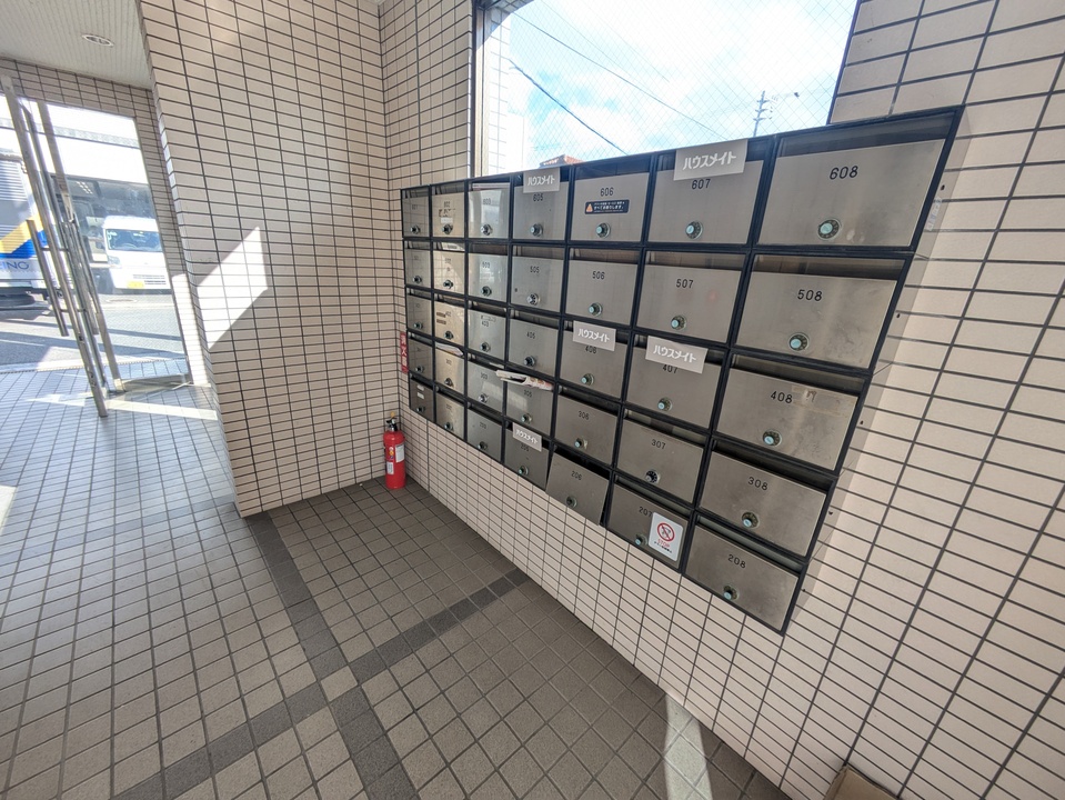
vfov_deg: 85.7
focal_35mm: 14
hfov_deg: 102.0
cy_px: 400
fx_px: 431
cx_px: 532
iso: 49
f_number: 2.2
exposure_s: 1/303
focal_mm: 1.83
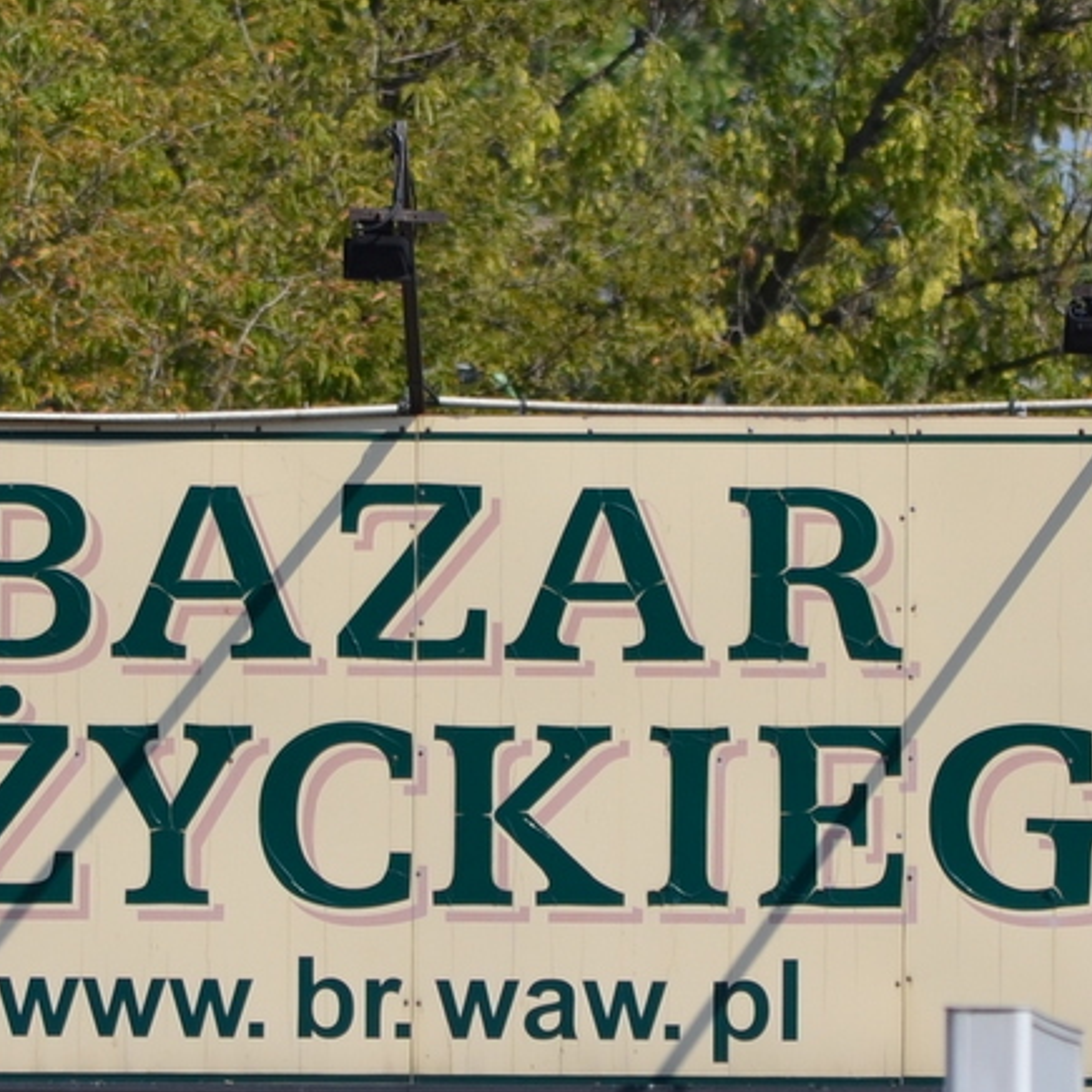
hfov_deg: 5.3
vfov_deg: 5.3
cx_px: 424
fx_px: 11706
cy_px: 468
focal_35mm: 328
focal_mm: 140
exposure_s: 1/640
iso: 100
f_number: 6.3
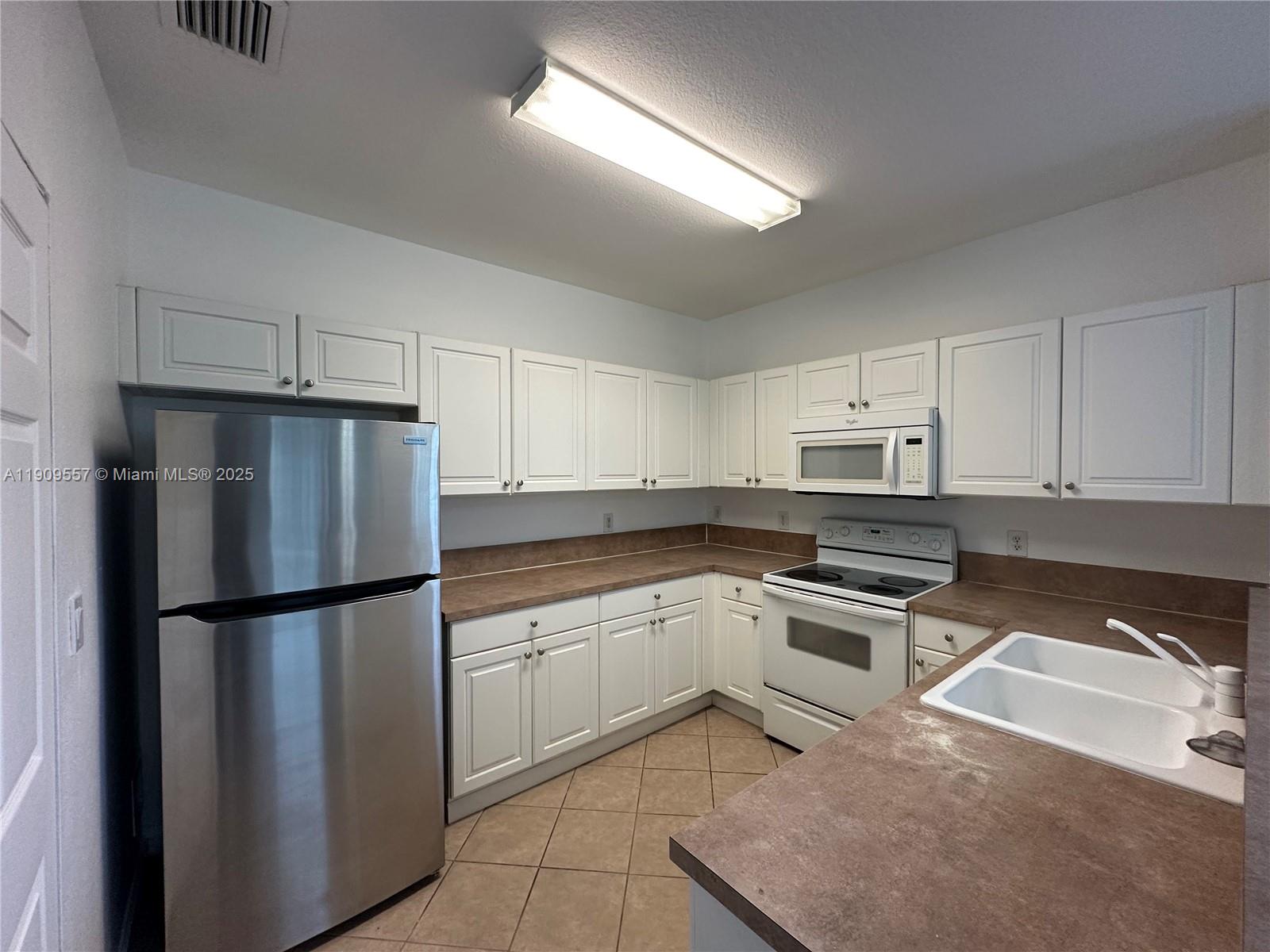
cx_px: 635
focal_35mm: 14
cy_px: 476
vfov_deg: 85.7
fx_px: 514
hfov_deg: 102.1
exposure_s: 1/120
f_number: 2.2
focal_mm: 2.22
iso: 250
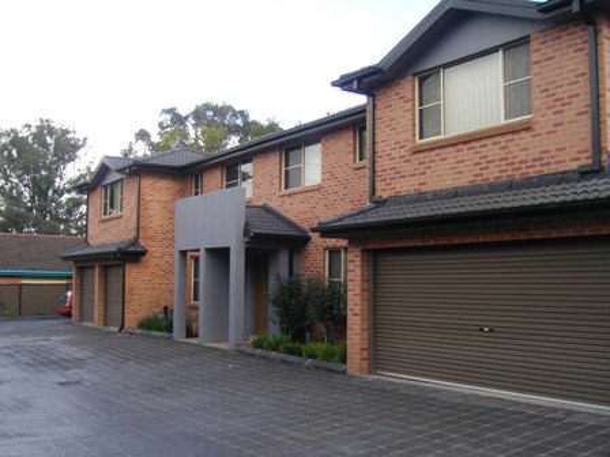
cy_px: 228
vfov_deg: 39.7
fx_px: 634
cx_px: 305
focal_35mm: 36
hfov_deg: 51.4
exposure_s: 1/180
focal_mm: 60
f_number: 2.8
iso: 64
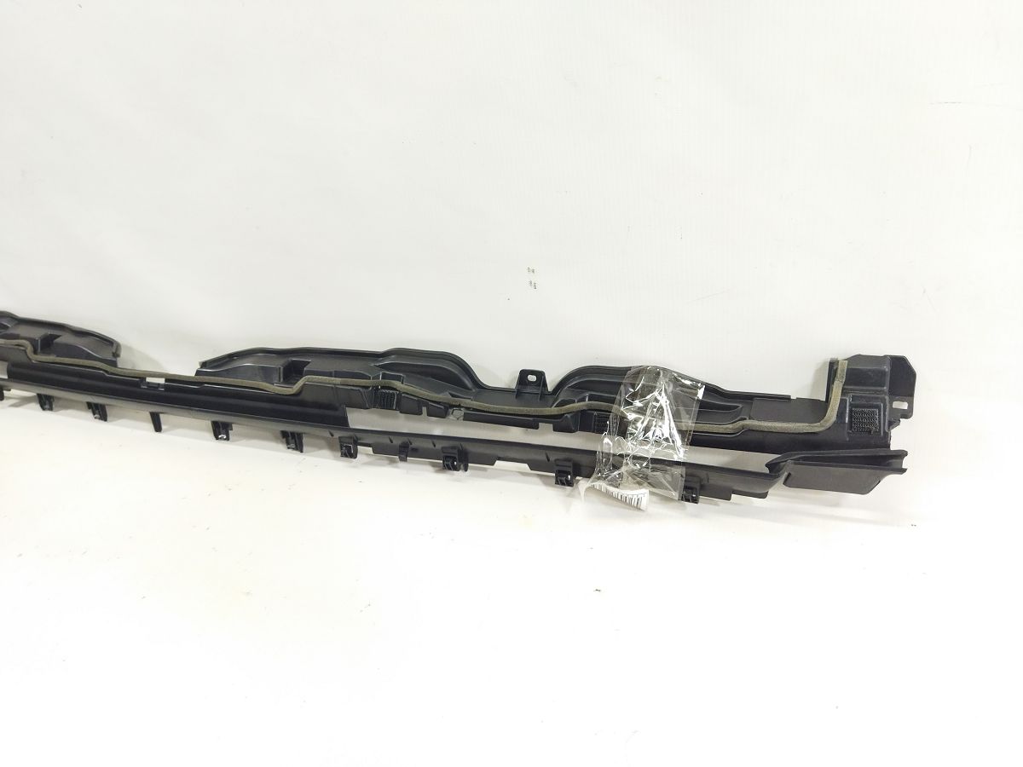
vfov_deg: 51.4
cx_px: 512
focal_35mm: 27
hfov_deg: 65.3
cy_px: 384
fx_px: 798
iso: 178
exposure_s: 1/100
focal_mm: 4.71
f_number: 1.79
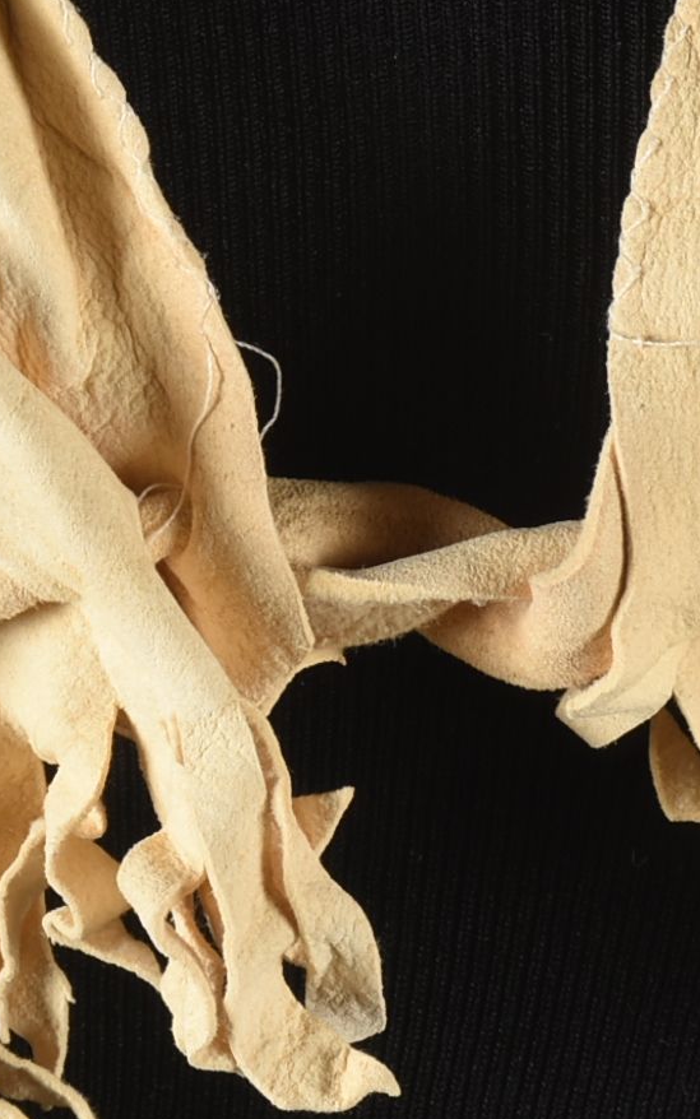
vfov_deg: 5.0
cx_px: 386
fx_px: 12724
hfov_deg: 3.2
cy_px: 126
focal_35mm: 417
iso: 200
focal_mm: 80
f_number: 14
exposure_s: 1/125
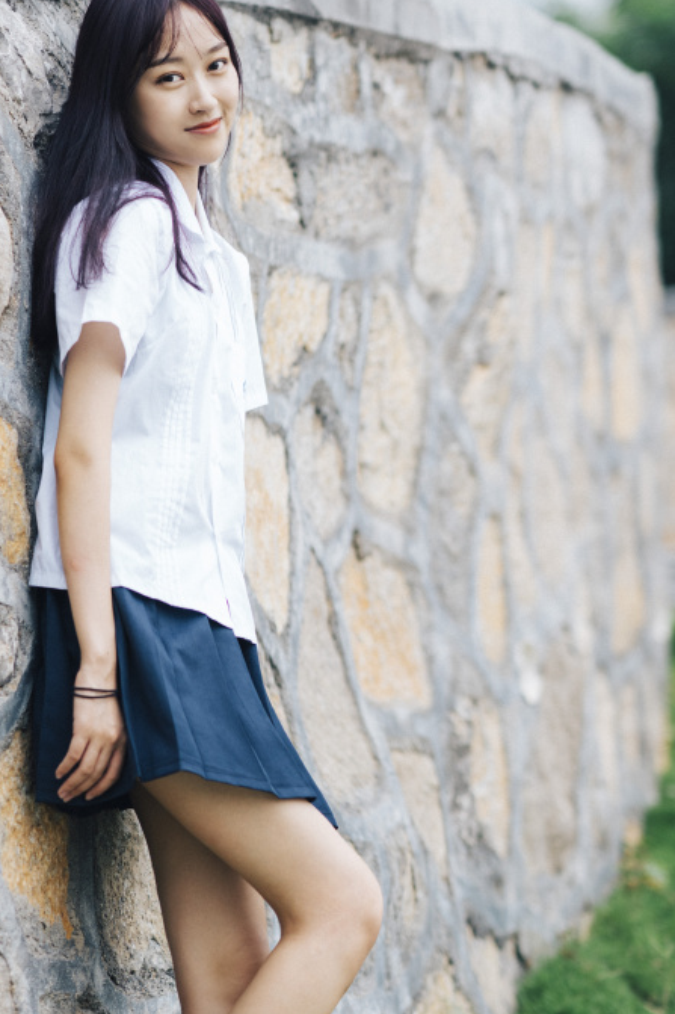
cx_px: 136
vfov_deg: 13.5
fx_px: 4277
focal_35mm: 152
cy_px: 547
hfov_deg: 9.0
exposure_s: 1/1600
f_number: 1.8
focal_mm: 85
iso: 500
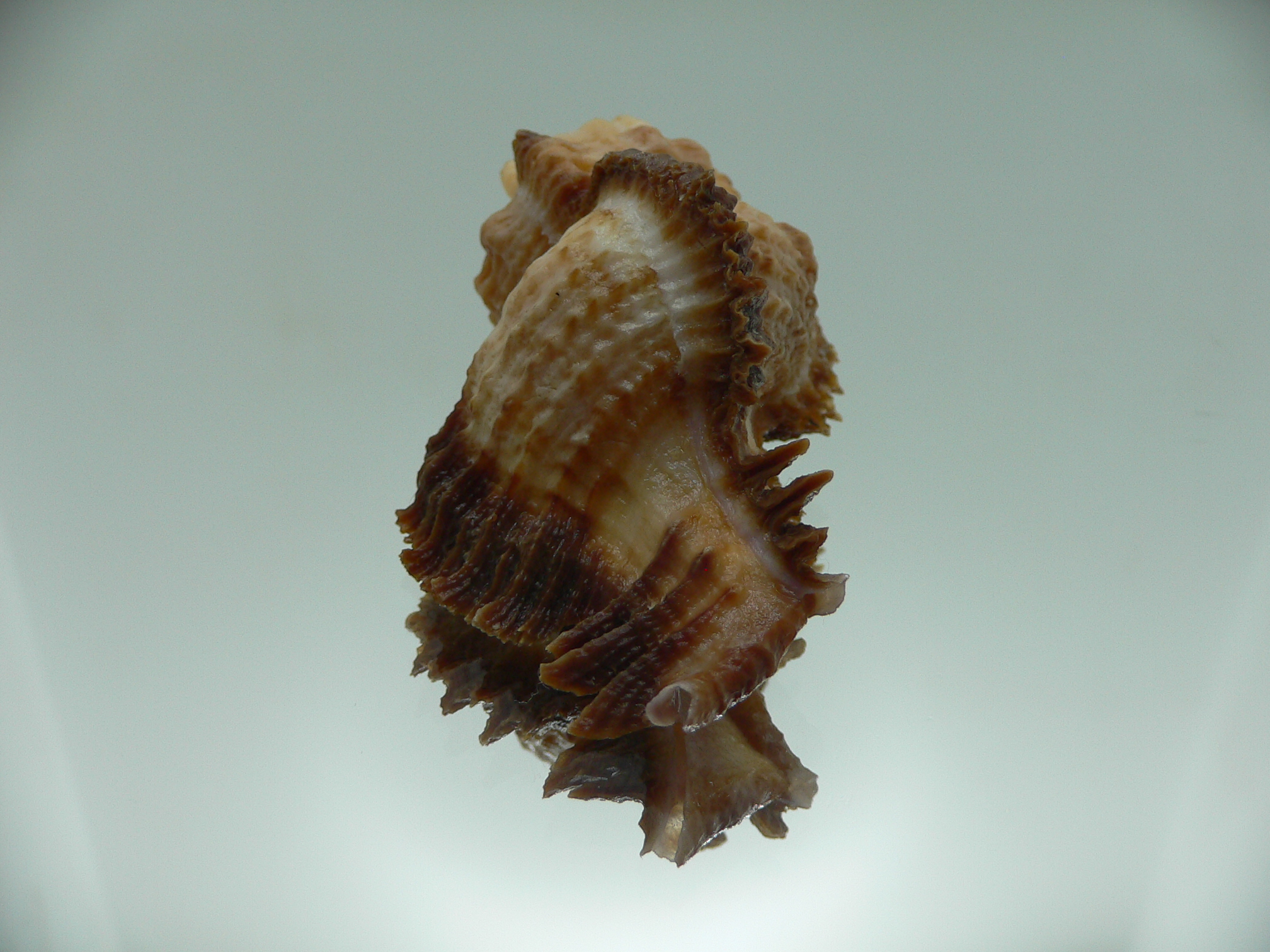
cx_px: 635
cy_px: 476
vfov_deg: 40.7
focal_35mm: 35
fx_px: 1284
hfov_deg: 52.6
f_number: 2.8
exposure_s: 1/80
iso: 80
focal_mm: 4.6
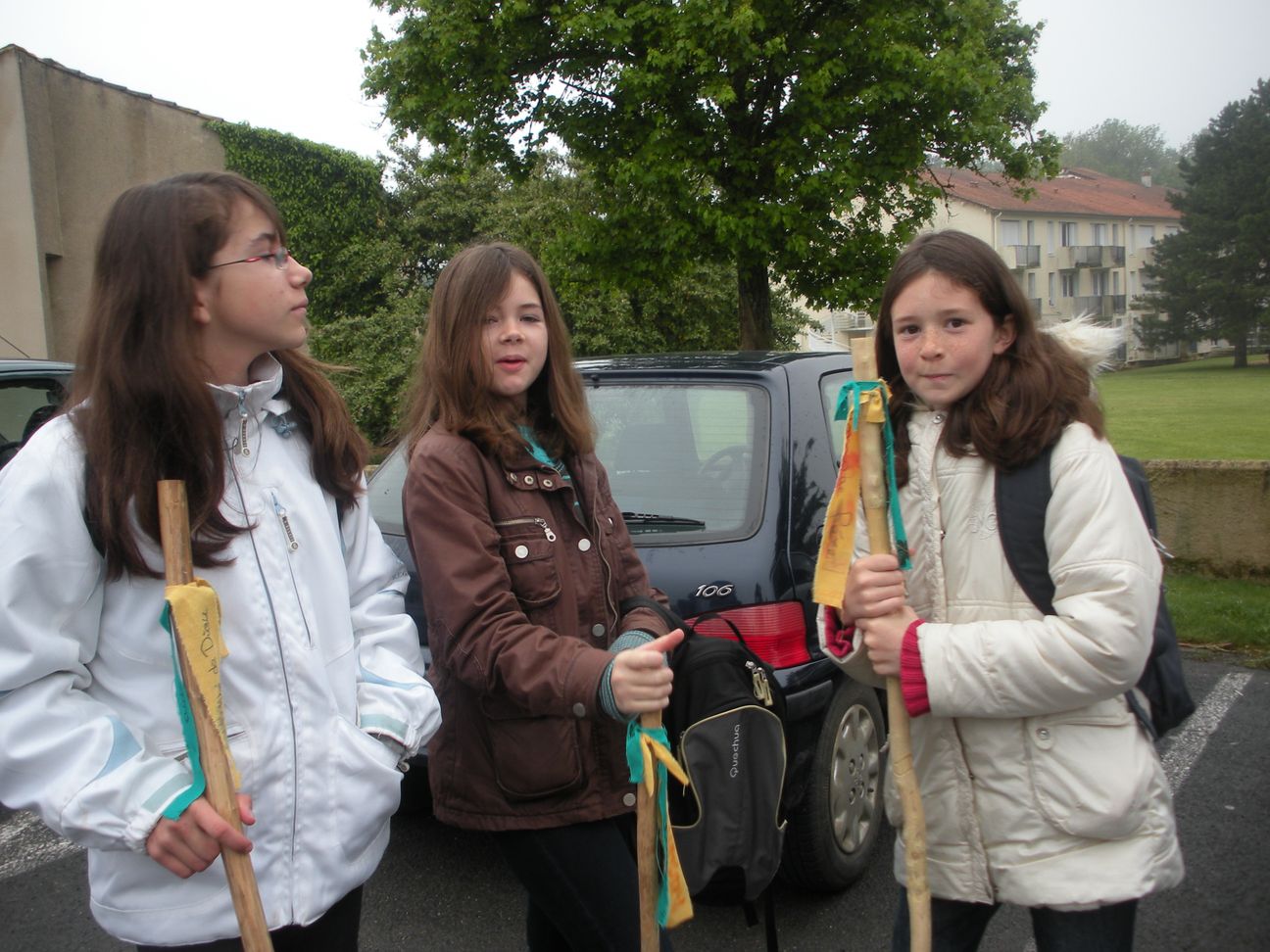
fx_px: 1284
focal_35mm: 35
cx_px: 635
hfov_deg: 52.6
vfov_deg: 40.7
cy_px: 476
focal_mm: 6.3
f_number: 3.5
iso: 64
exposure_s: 1/80.3
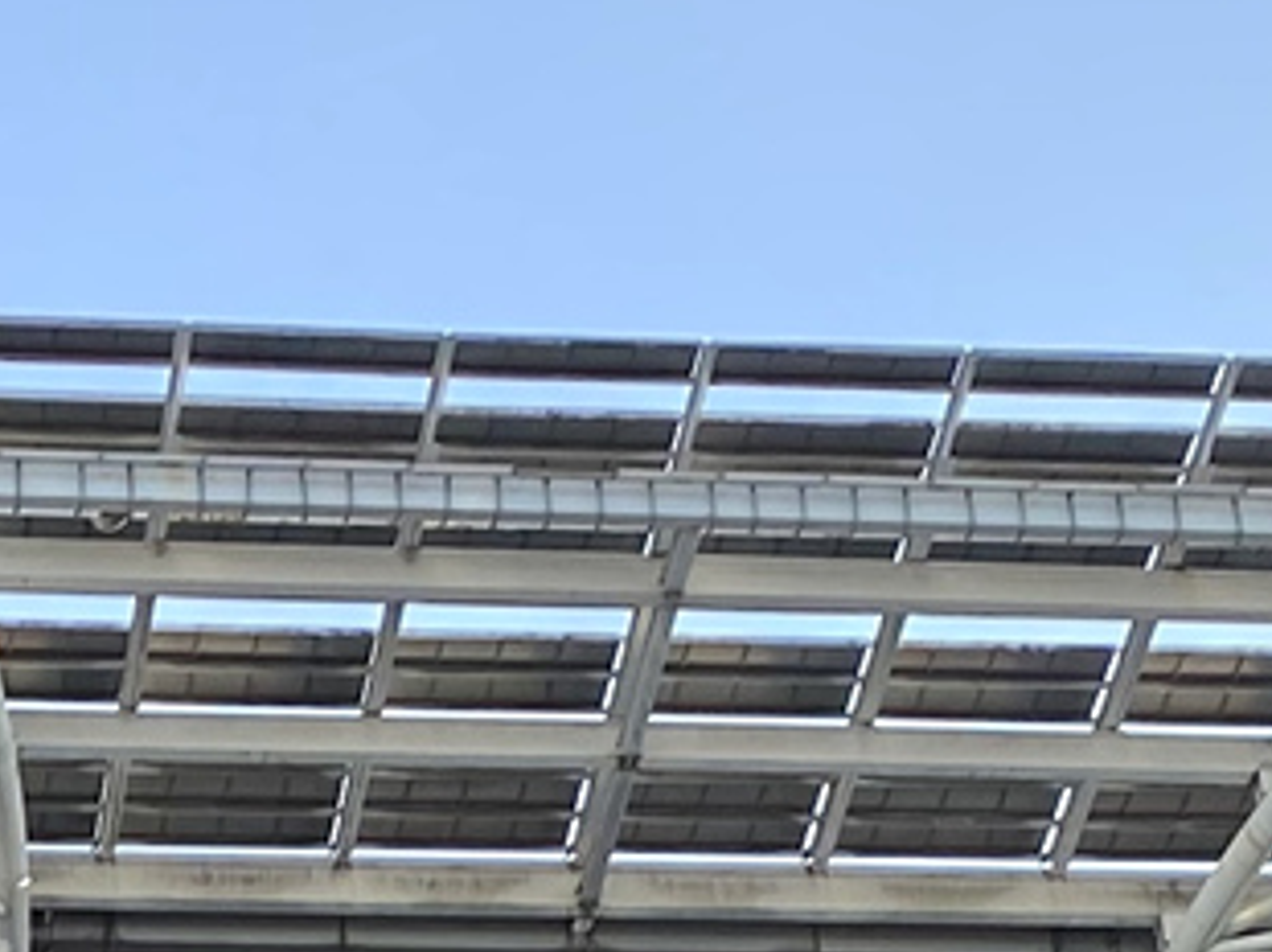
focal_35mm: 168
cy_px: 2167
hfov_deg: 11.4
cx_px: -538
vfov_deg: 8.2
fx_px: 6169
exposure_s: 1/767
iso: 32
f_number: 1.8
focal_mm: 4.25
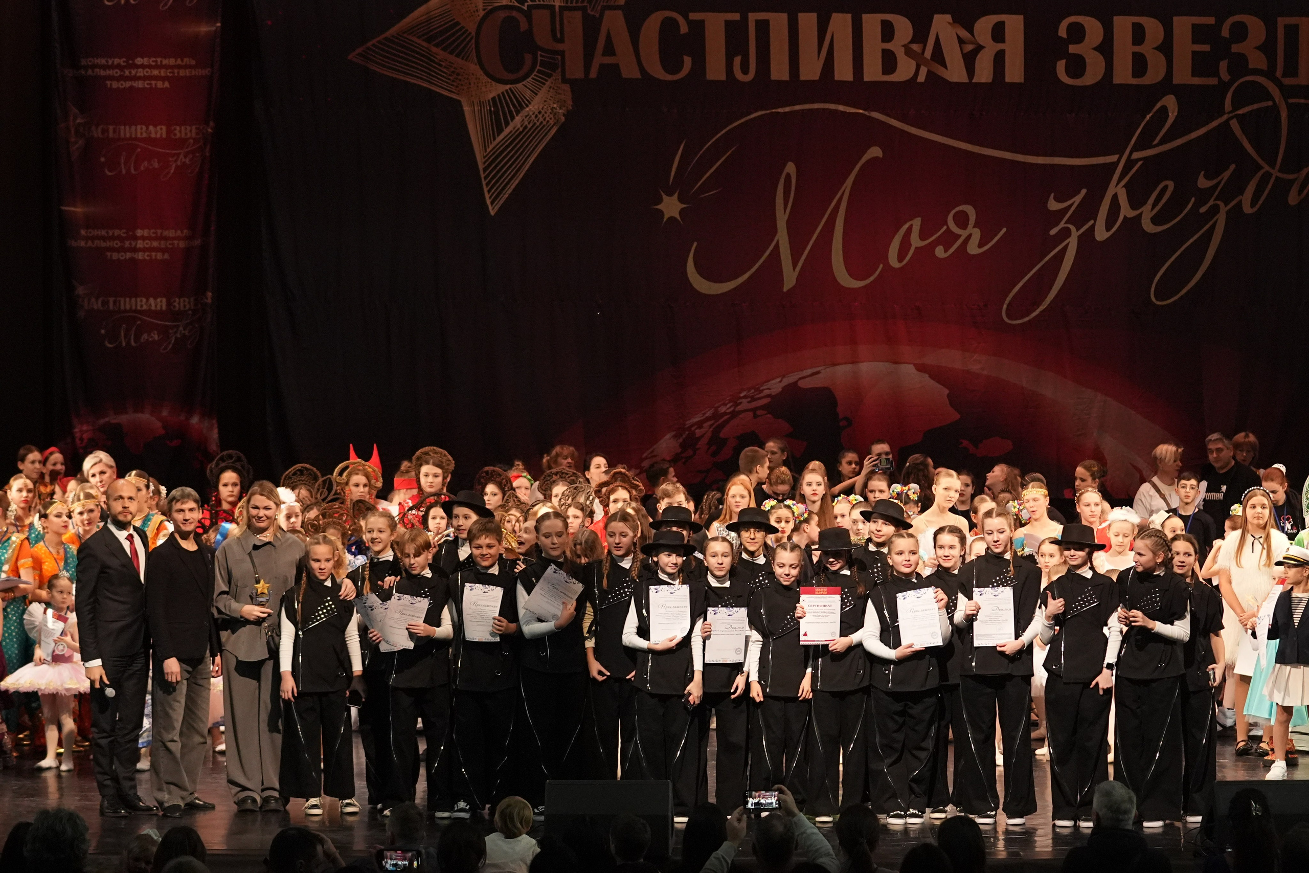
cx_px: 654
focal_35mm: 105
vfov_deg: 13.0
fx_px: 3818
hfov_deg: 19.5
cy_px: 436
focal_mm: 70
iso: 4000
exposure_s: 1/640
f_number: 2.8
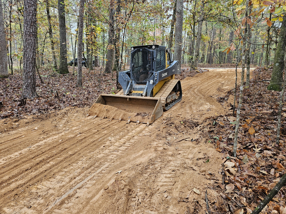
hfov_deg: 73.9
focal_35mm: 23
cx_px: 143
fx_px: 190
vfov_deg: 58.9
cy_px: 107
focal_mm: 6.3
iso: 50
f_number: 1.7
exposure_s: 1/120
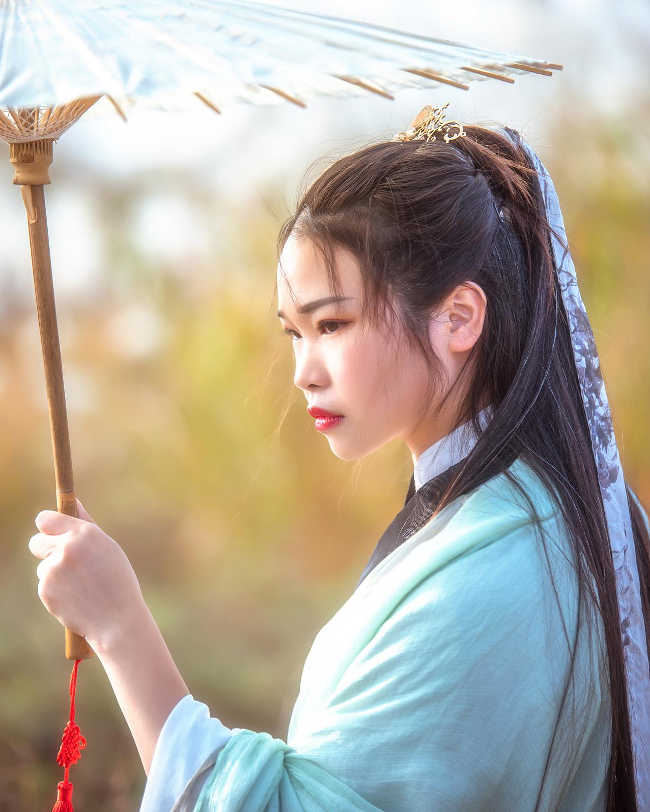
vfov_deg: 10.4
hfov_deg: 8.3
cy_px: 340
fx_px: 4474
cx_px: 325
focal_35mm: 186
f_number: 2.8
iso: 80
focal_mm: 165
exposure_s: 1/1000
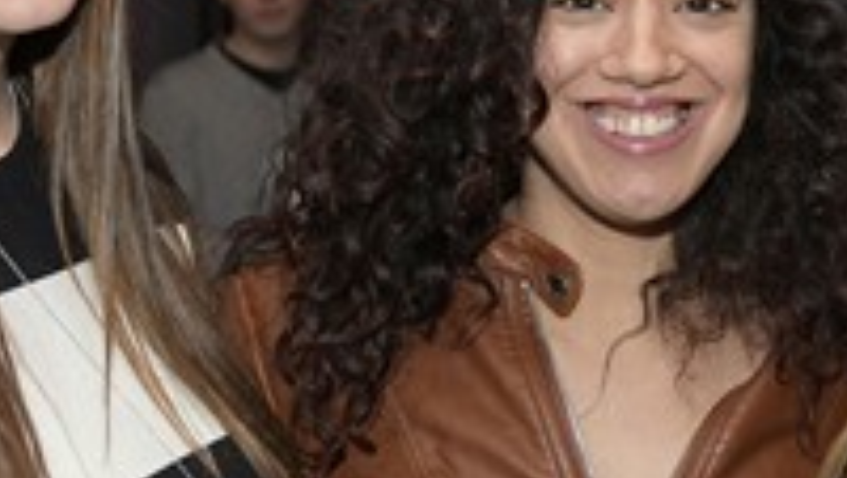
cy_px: 180
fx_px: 3103
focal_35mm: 138
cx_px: 809
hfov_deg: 15.3
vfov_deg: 8.8
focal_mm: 32
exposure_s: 1/100
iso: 2000
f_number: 4
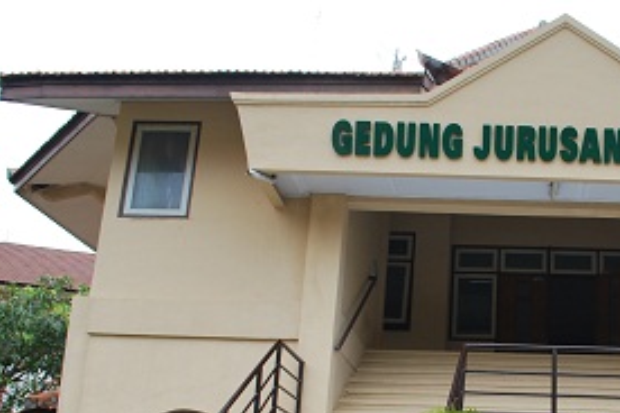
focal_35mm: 49
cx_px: 523
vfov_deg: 26.6
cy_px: 368
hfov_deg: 38.3
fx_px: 844
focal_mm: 18
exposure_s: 1/160
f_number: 6.3
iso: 100
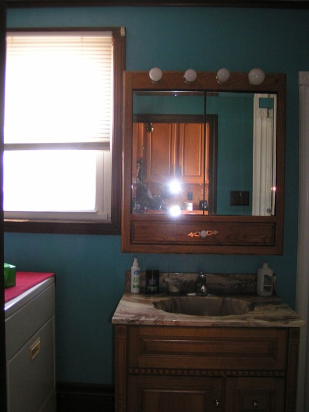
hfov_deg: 37.7
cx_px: 154
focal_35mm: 38
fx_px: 452
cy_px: 206
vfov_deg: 49.0
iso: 200
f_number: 2.8
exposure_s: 1/40
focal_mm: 5.8
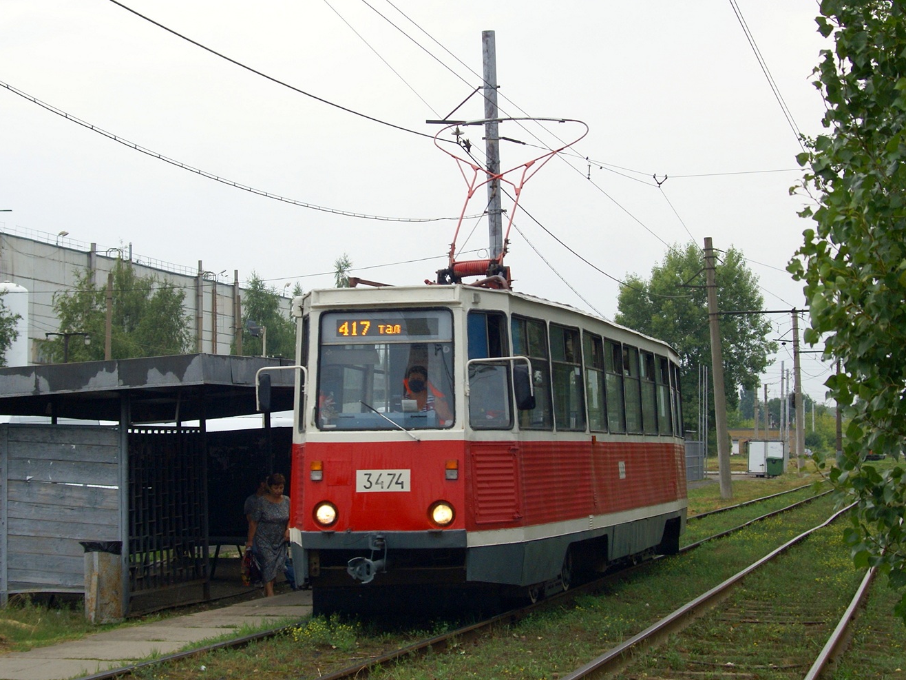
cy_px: 339
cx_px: 471
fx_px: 1506
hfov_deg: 33.5
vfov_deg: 25.4
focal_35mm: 58
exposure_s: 1/80
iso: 100
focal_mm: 35
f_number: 6.3
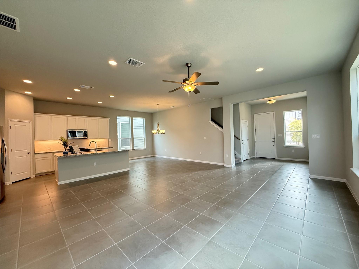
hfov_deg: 102.1
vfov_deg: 85.7
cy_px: 134
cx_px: 180
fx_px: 145
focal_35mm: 14
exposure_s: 1/120
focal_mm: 2.22
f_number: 2.2
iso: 320
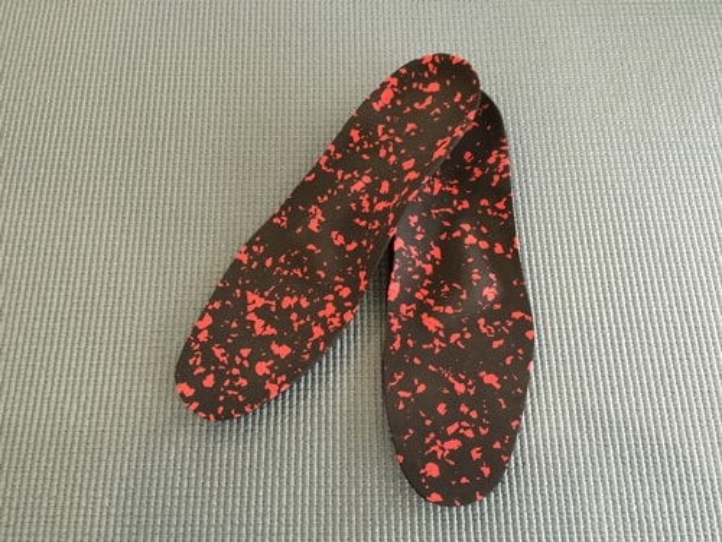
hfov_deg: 61.7
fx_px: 605
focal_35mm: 29
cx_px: 361
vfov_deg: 48.2
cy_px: 271
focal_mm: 4.15
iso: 100
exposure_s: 1/15
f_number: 2.2
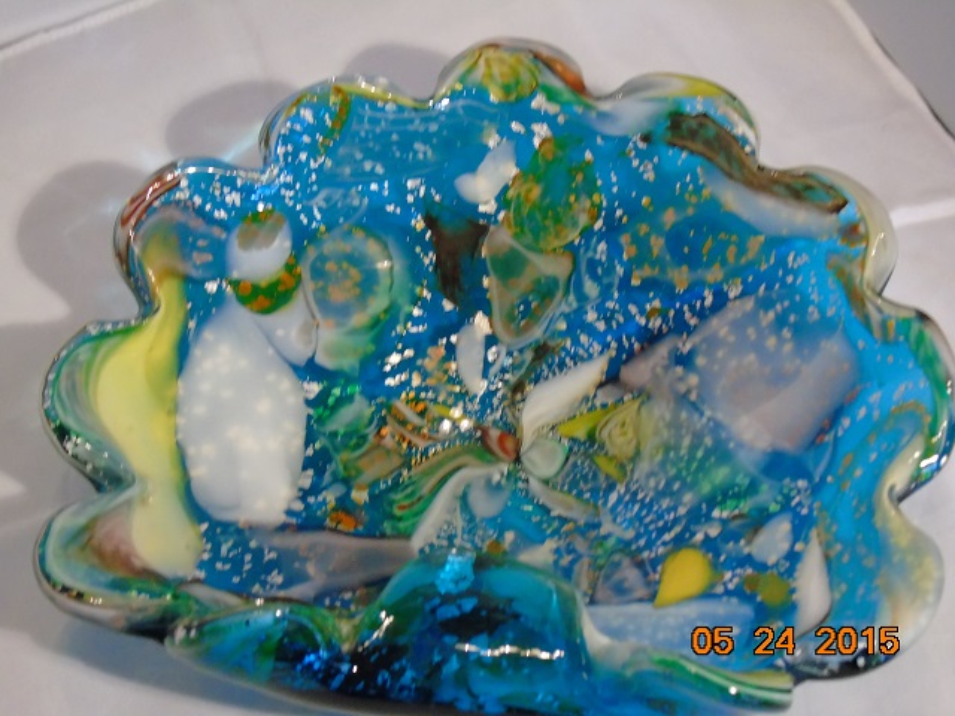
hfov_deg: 31.2
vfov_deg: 23.7
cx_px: 478
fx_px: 1710
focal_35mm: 62
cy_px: 358
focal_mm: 11
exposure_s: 1/50
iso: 800
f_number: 4.5
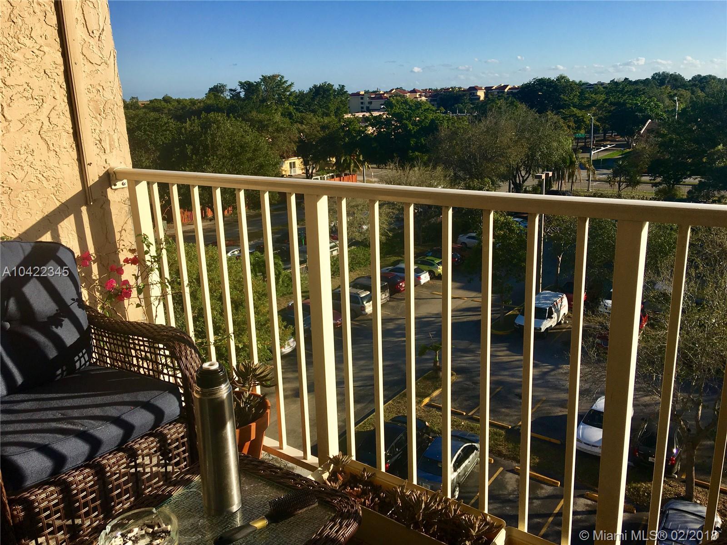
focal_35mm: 29
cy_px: 272
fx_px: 609
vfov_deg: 48.2
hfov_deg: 61.7
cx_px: 364
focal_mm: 4.15
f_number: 2.2
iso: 25
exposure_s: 1/1832
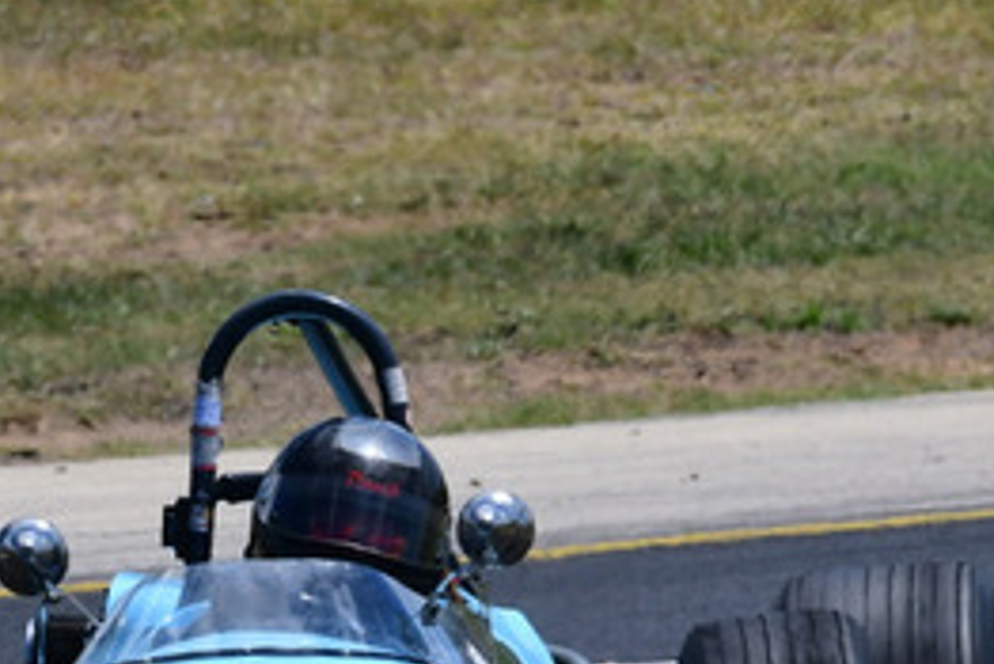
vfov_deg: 0.8
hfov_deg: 1.2
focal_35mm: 1697
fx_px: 46880
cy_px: 387
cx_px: 254
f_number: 13
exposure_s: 1/640
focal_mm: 370
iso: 320
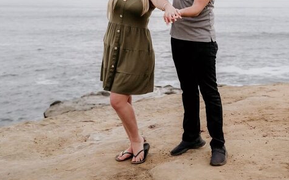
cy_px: 32
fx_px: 457
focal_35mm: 58
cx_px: 155
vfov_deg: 22.0
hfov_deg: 35.1
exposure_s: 1/640
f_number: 2.8
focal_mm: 35
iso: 1600
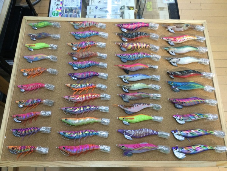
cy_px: 86
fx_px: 203
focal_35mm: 31
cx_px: 114
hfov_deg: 58.4
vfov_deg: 45.4
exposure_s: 1/30
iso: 32
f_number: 2.4
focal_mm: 3.3
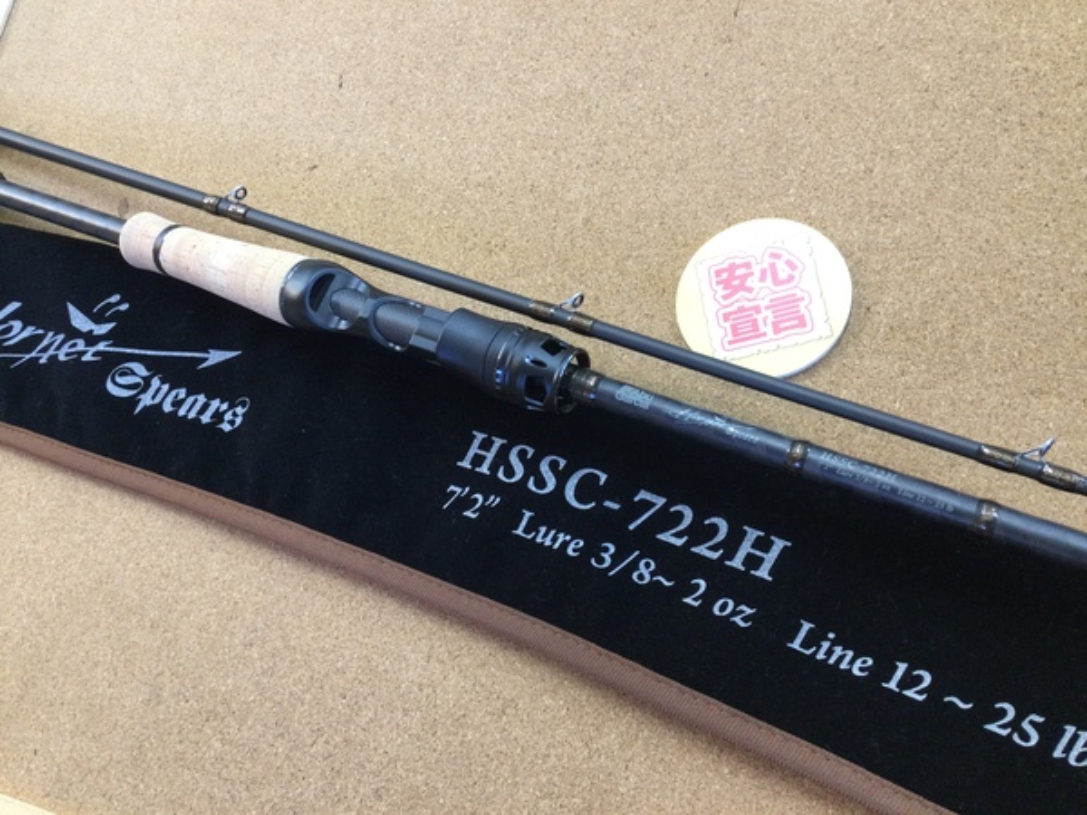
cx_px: 544
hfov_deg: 58.4
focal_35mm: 31
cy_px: 408
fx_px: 973
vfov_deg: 45.4
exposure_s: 1/30
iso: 125
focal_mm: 3.3
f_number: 2.4
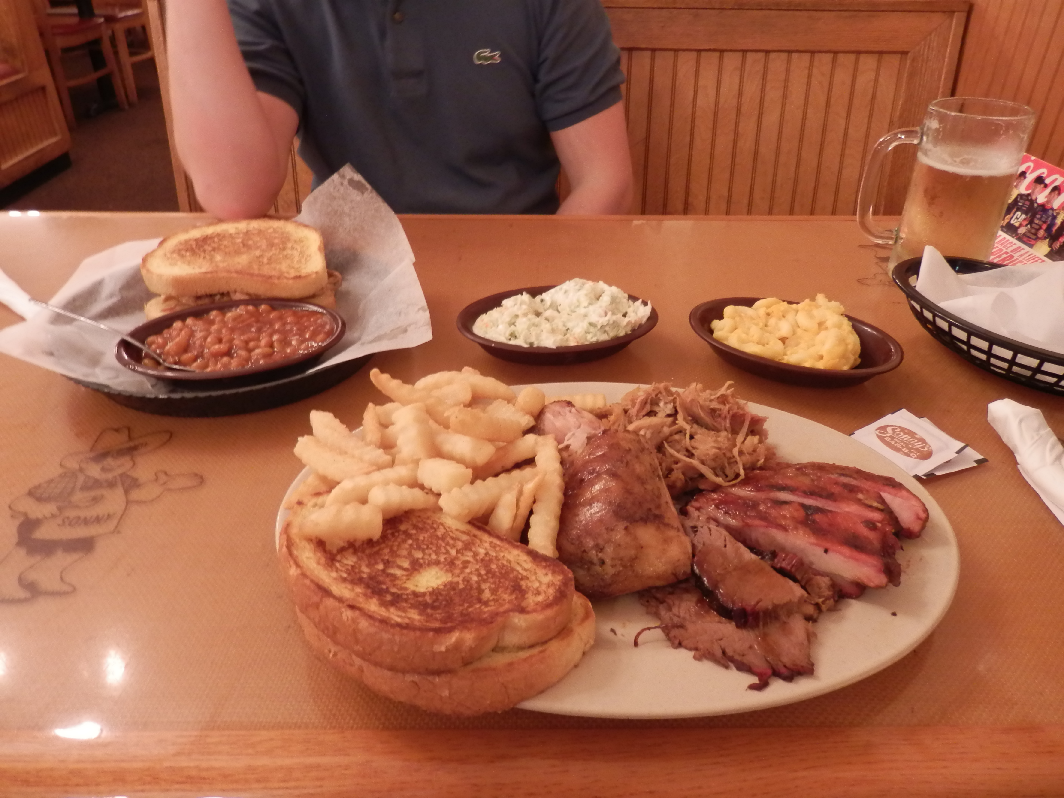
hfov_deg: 69.4
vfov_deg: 54.9
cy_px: 399
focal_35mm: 25
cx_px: 532
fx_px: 768
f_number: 3
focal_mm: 4.5
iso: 400
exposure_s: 1/5
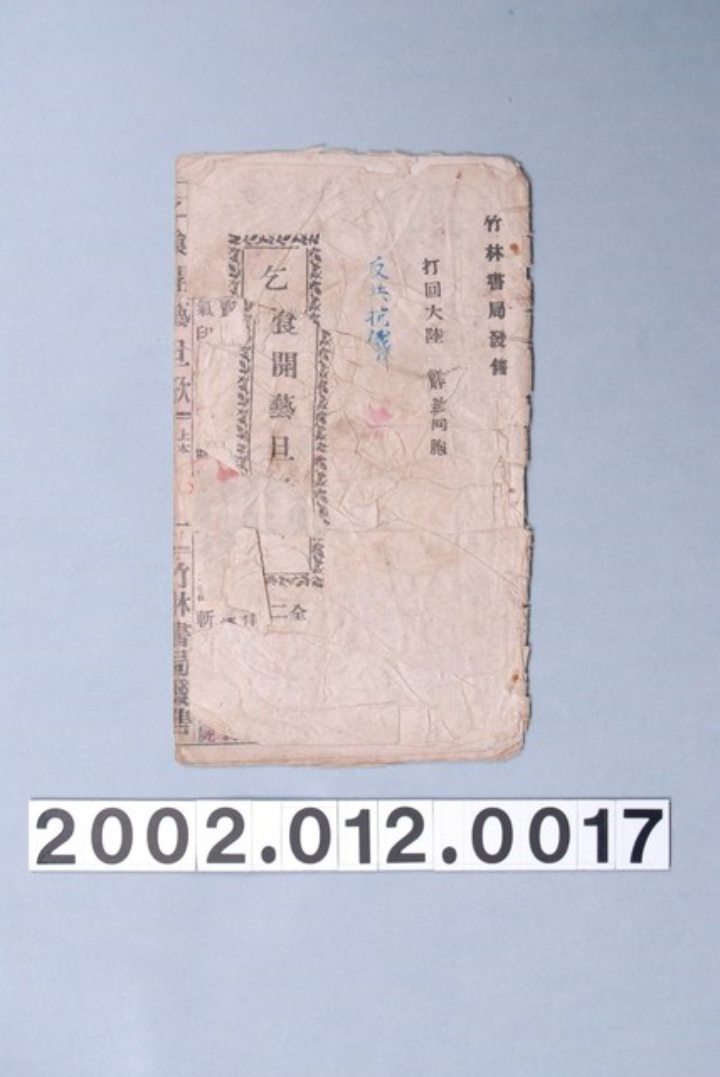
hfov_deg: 16.6
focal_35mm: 82
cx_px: 360
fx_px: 2469
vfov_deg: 24.6
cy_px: 538
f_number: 8
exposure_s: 1/125
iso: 200
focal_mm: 55
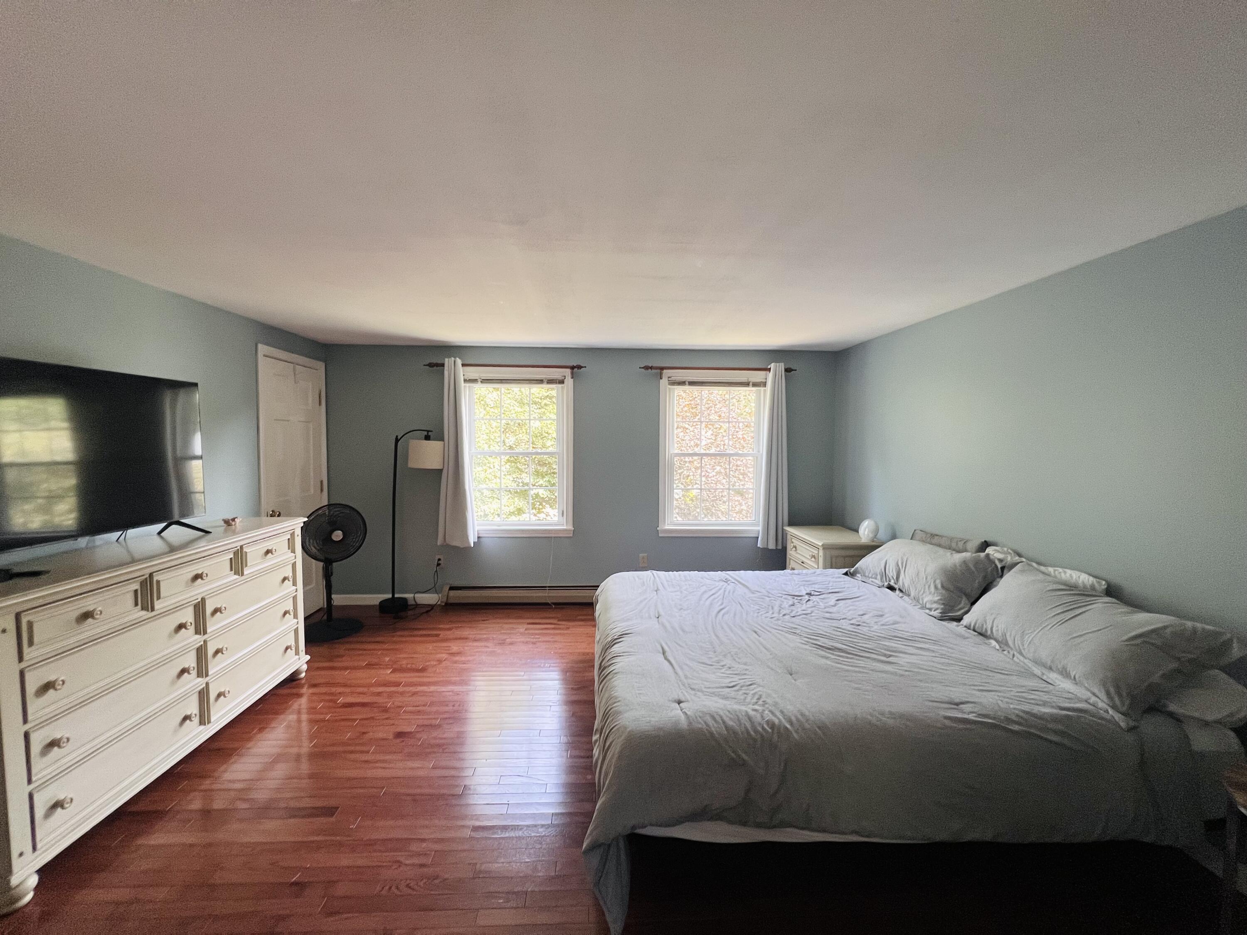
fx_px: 468
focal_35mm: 13
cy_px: 468
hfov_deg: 106.2
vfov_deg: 89.9
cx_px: 624
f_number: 1.8
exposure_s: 1/120
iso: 200
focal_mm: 1.57
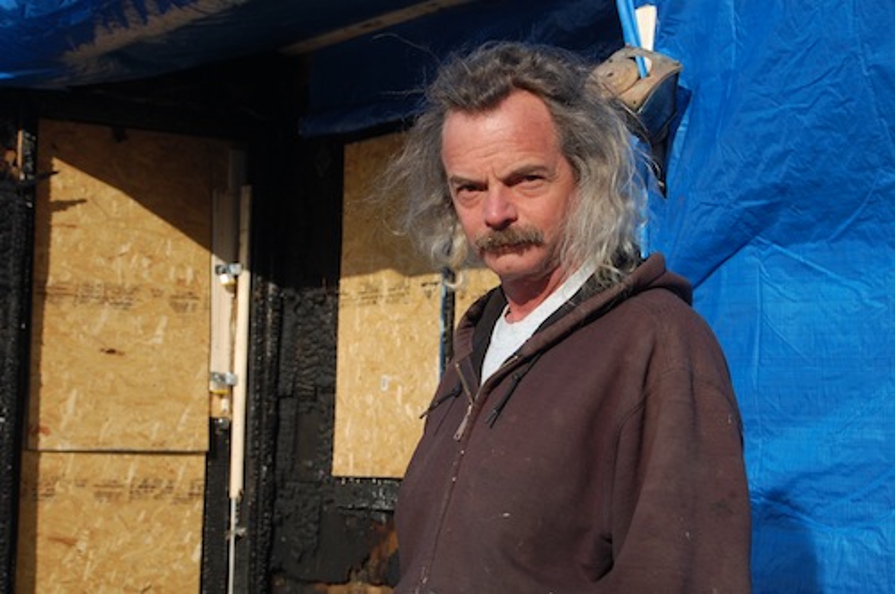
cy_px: 297
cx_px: 448
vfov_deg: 16.5
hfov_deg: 24.6
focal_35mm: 82
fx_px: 2048
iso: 200
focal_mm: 55
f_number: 9
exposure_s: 1/320
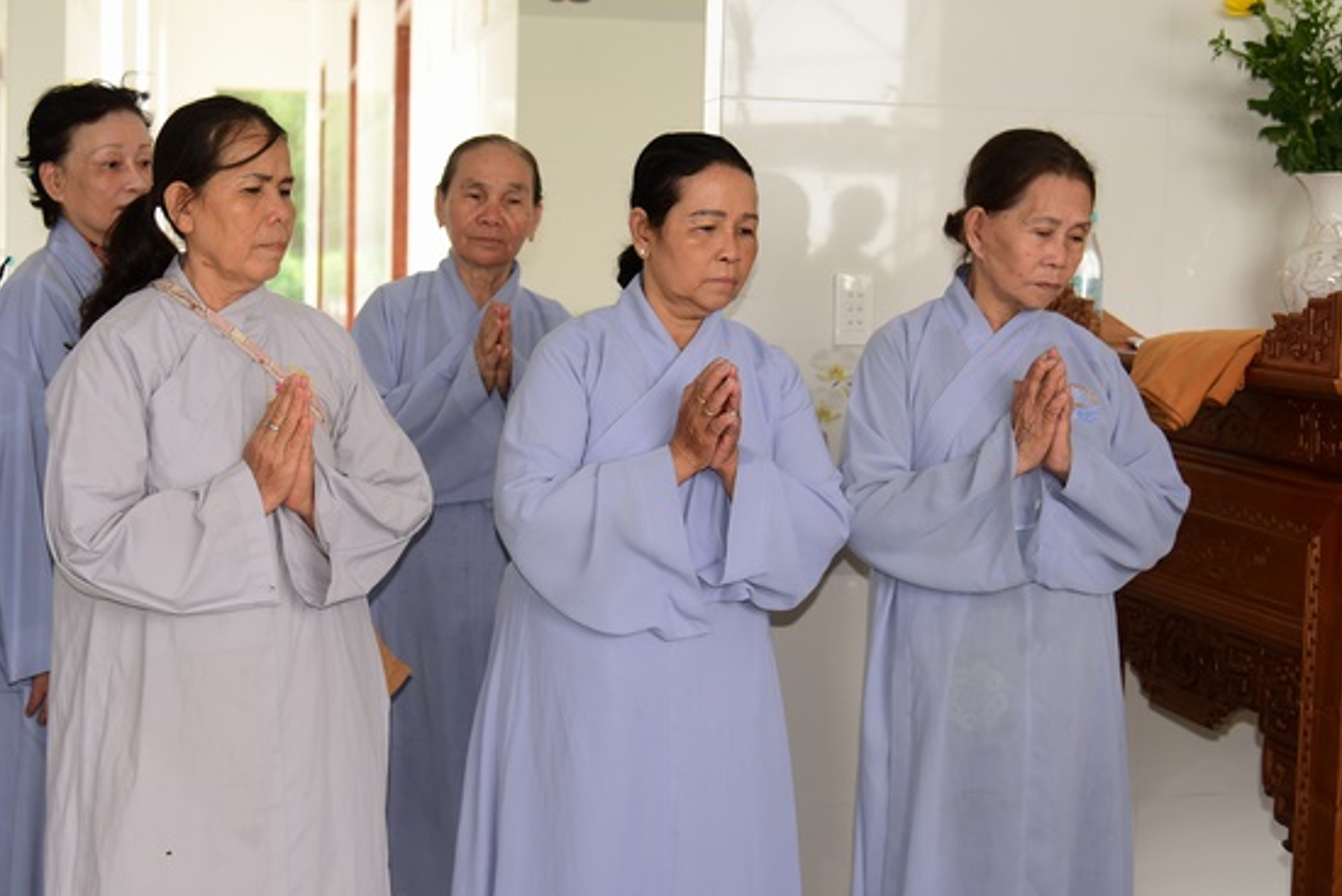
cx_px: 578
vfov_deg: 26.0
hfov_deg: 38.1
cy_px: 425
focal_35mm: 52
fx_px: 1939
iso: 320
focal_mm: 44
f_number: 4
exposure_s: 1/200
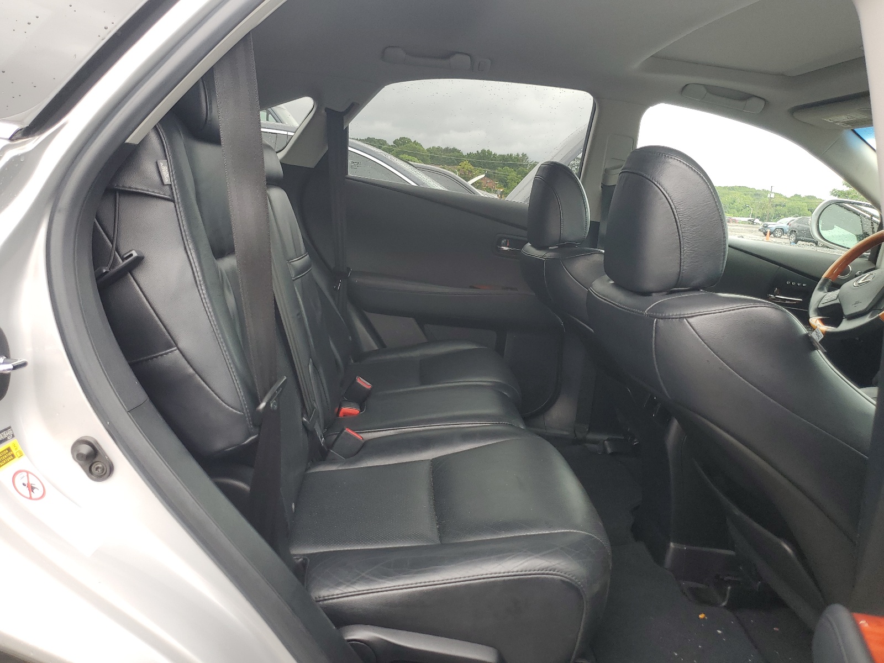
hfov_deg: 67.3
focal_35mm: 26
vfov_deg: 53.1
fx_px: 664
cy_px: 332
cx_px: 442
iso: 50
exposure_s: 1/250
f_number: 1.5
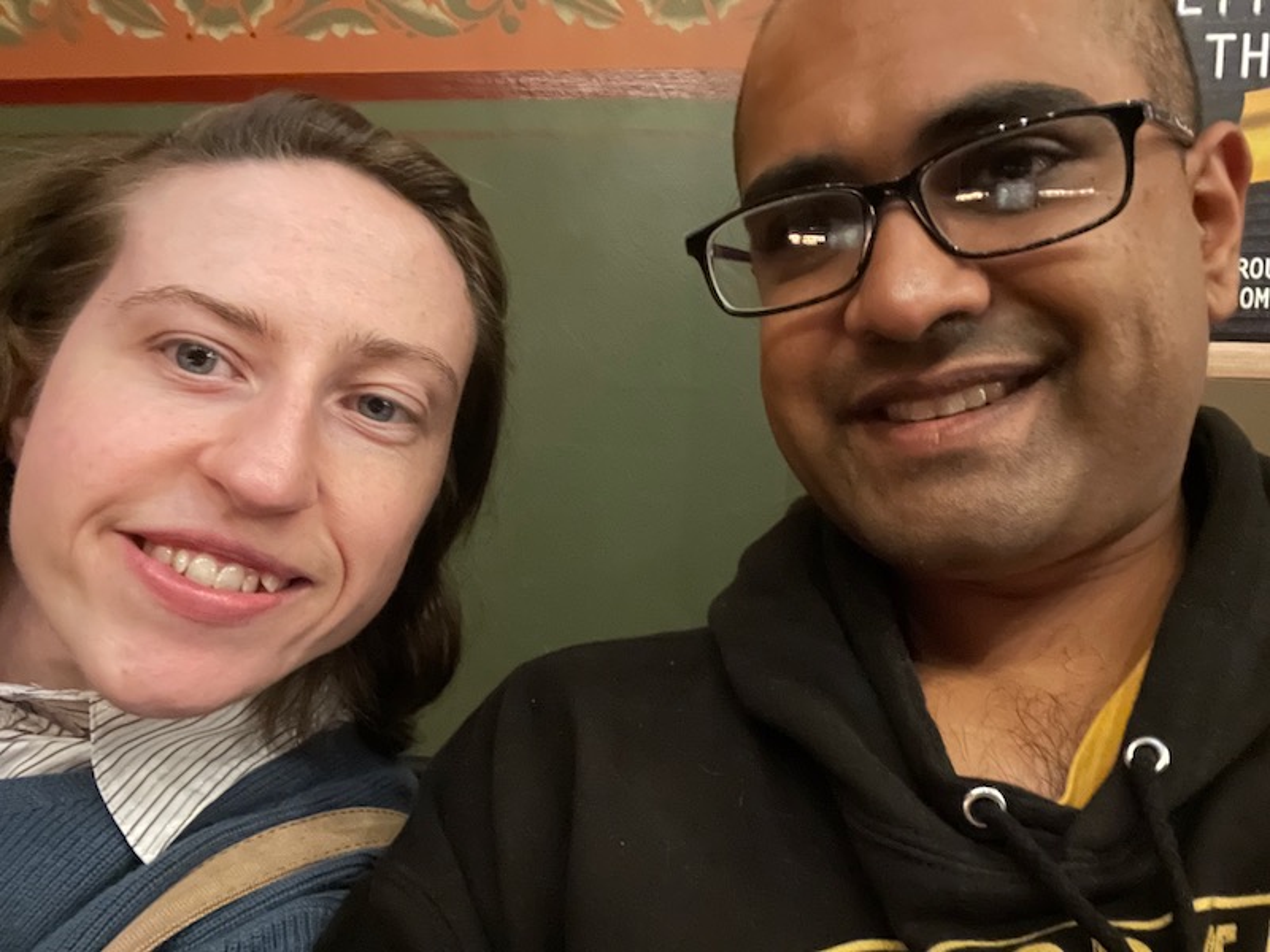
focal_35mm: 23
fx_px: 844
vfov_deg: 58.9
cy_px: 476
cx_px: 635
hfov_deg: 73.9
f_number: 2.2
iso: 1250
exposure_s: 1/14
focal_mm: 2.71
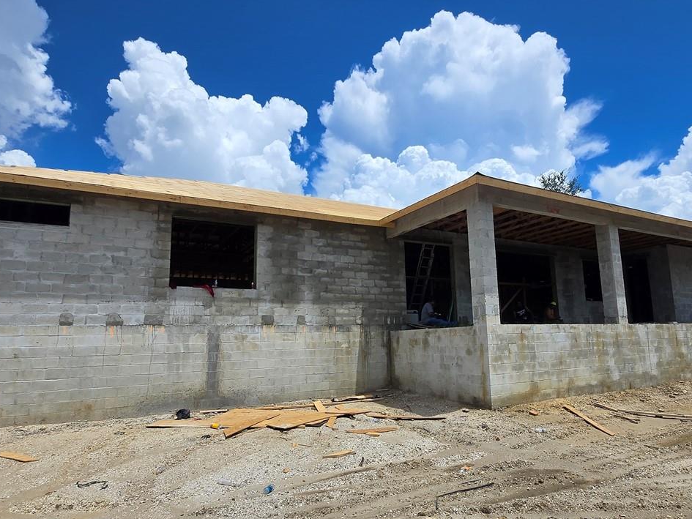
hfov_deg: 76.2
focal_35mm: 22
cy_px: 285
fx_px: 440
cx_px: 376
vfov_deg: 61.0
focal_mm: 1.7
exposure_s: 1/2283
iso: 25
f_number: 2.2
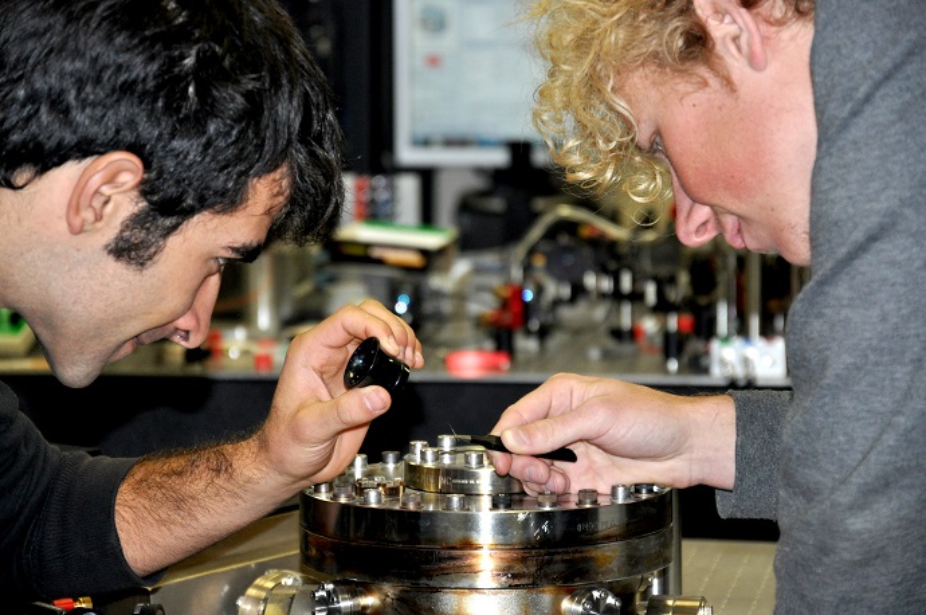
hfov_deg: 13.1
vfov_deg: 8.7
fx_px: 4046
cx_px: 463
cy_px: 308
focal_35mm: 158
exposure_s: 1/80
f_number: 5.6
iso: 800
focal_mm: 105
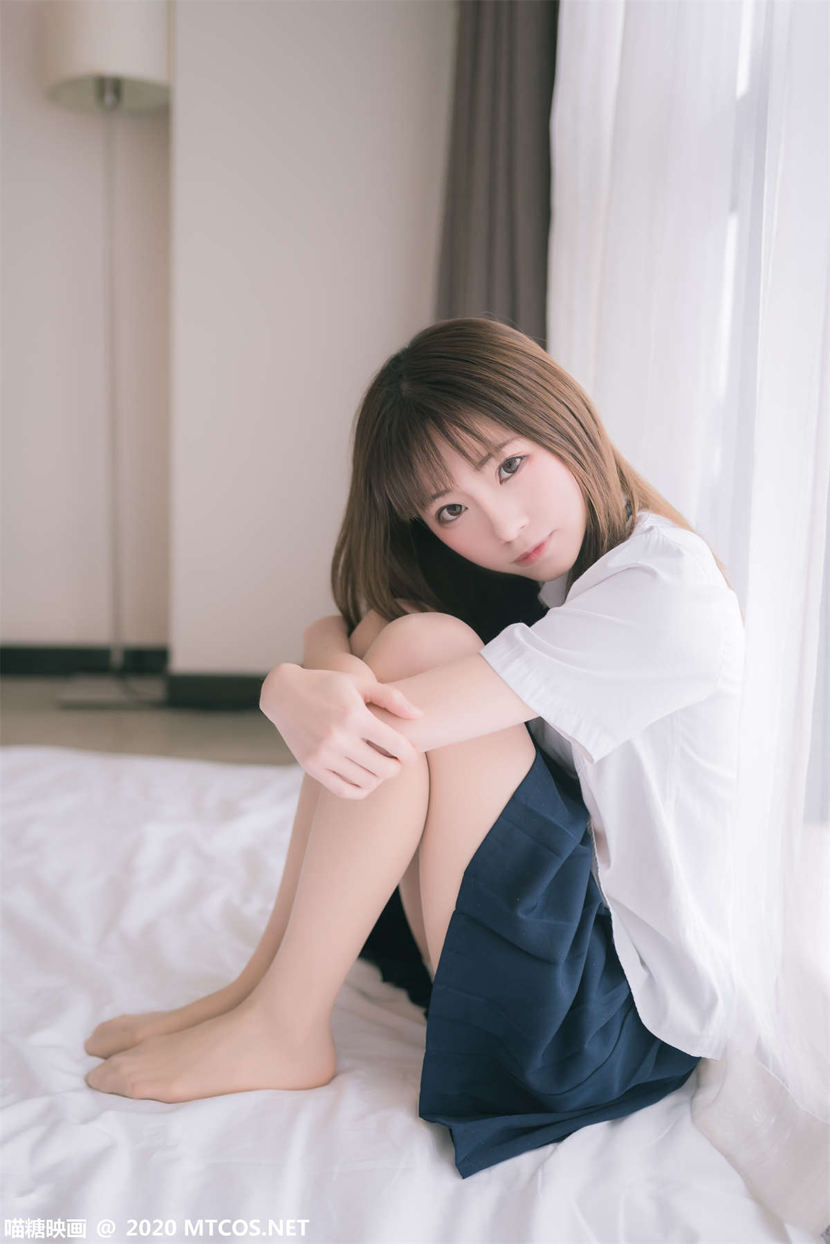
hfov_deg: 37.9
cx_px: 415
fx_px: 1210
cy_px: 622
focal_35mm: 35
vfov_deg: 54.4
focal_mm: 35
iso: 500
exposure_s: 1/160
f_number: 1.8
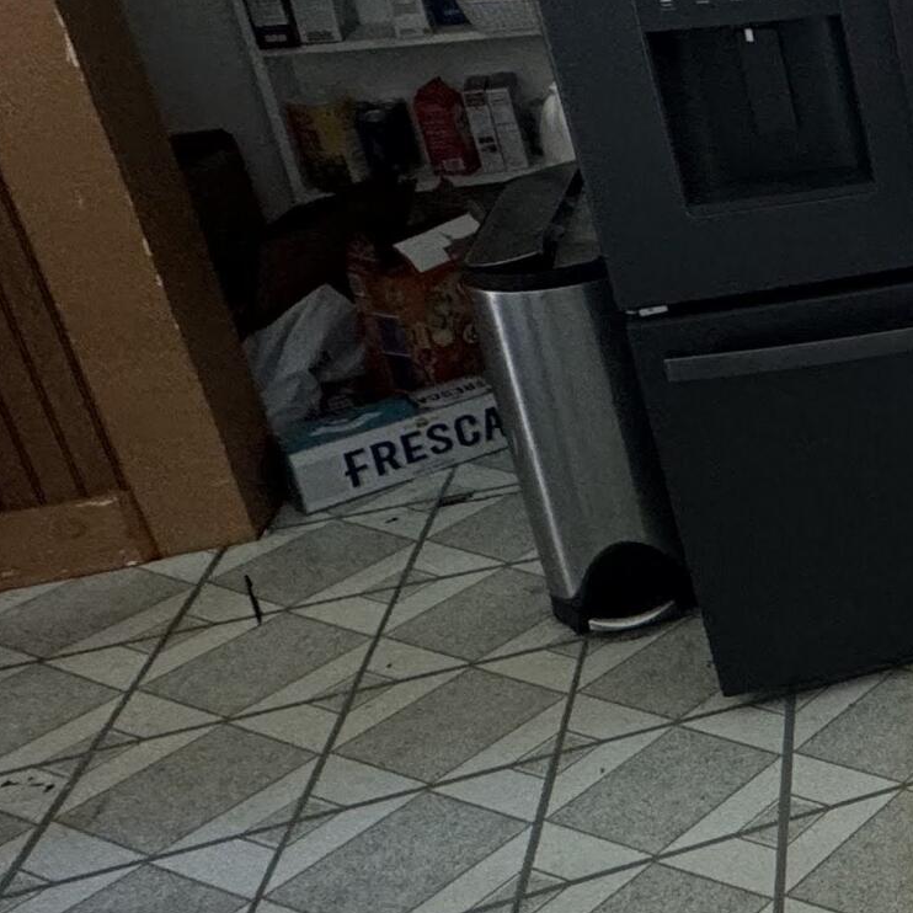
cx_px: 1680
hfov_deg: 21.2
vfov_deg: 33.0
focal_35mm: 50
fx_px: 1492
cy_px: 178
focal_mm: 2.22
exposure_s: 1/60
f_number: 2.2
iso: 250
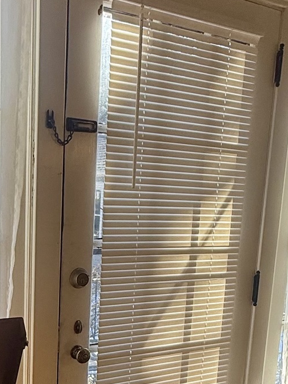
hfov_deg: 30.1
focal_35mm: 48
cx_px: 103
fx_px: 532
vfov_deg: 38.3
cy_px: 304
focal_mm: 2.22
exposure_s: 1/141
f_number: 2.2
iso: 64
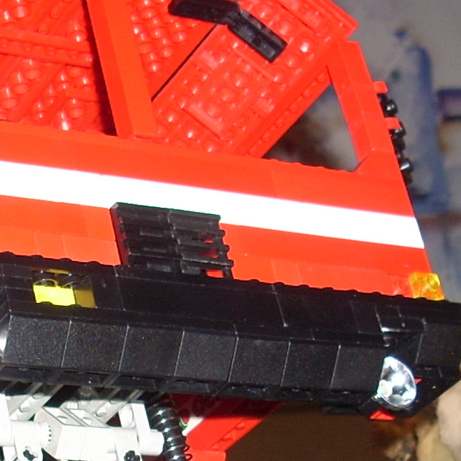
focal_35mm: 127
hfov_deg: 13.7
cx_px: 89
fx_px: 1914
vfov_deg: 13.7
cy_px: 327
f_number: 2.8
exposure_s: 1/60
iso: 64
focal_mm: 6.2
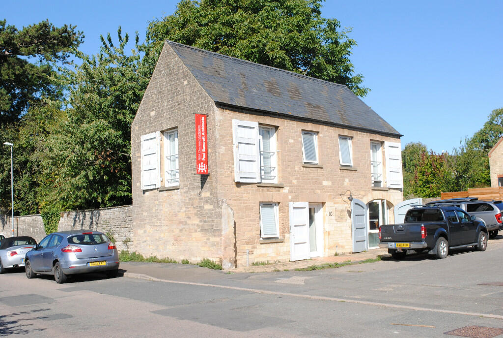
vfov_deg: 30.0
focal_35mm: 45
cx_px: 252
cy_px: 169
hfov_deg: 43.5
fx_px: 630
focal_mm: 30
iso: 200
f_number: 9
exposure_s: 1/320
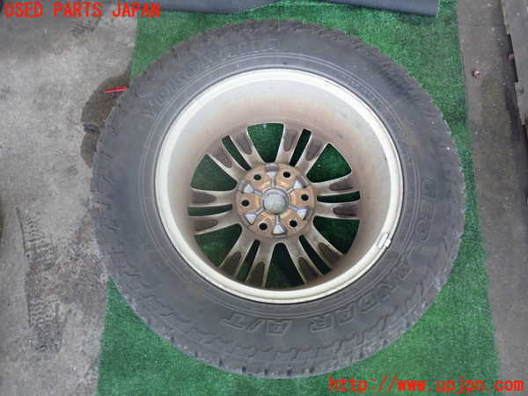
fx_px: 458
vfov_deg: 46.8
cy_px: 198
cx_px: 264
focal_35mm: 30
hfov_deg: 60.0
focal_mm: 5.4
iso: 200
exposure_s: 1/40
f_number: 2.3
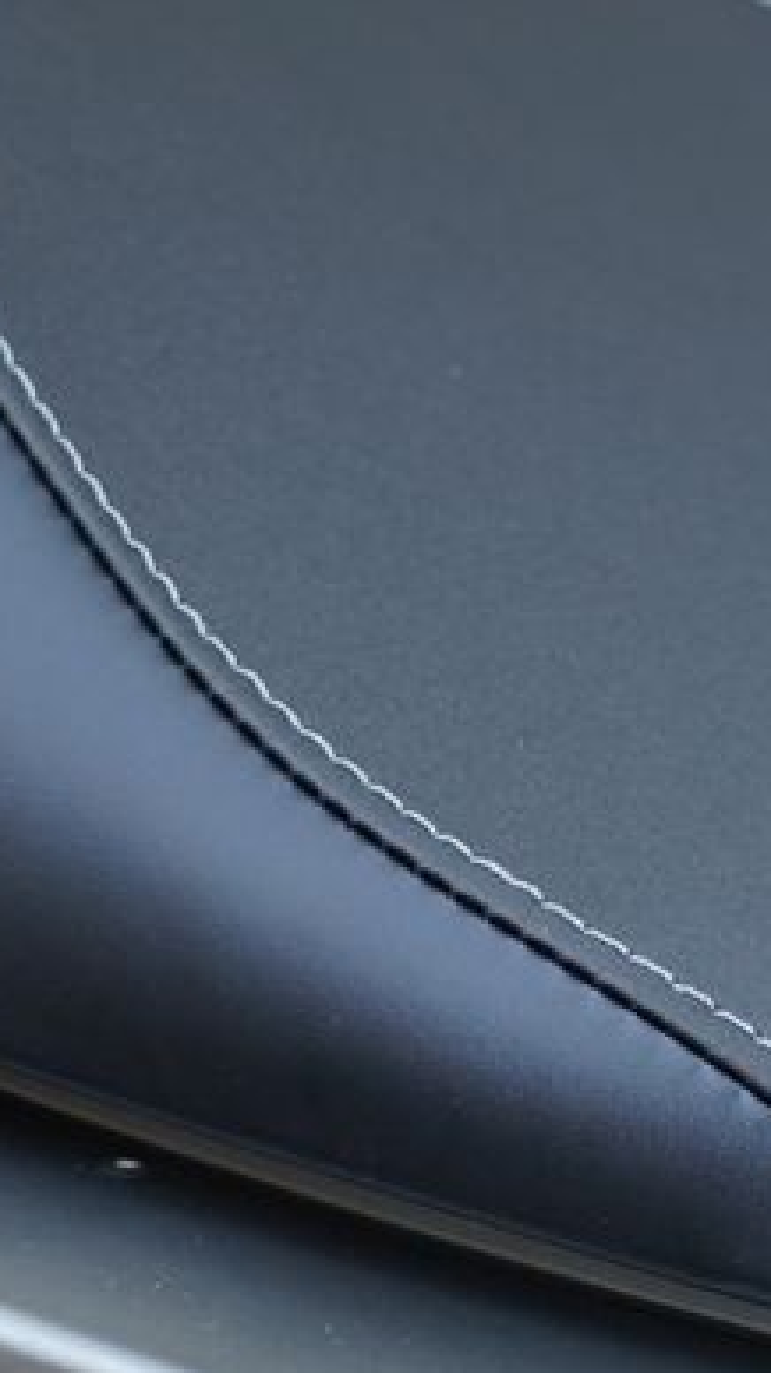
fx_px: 8839
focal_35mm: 243
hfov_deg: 5.0
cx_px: 948
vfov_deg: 8.9
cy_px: 1046
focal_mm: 45
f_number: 4
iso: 640
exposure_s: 1/160
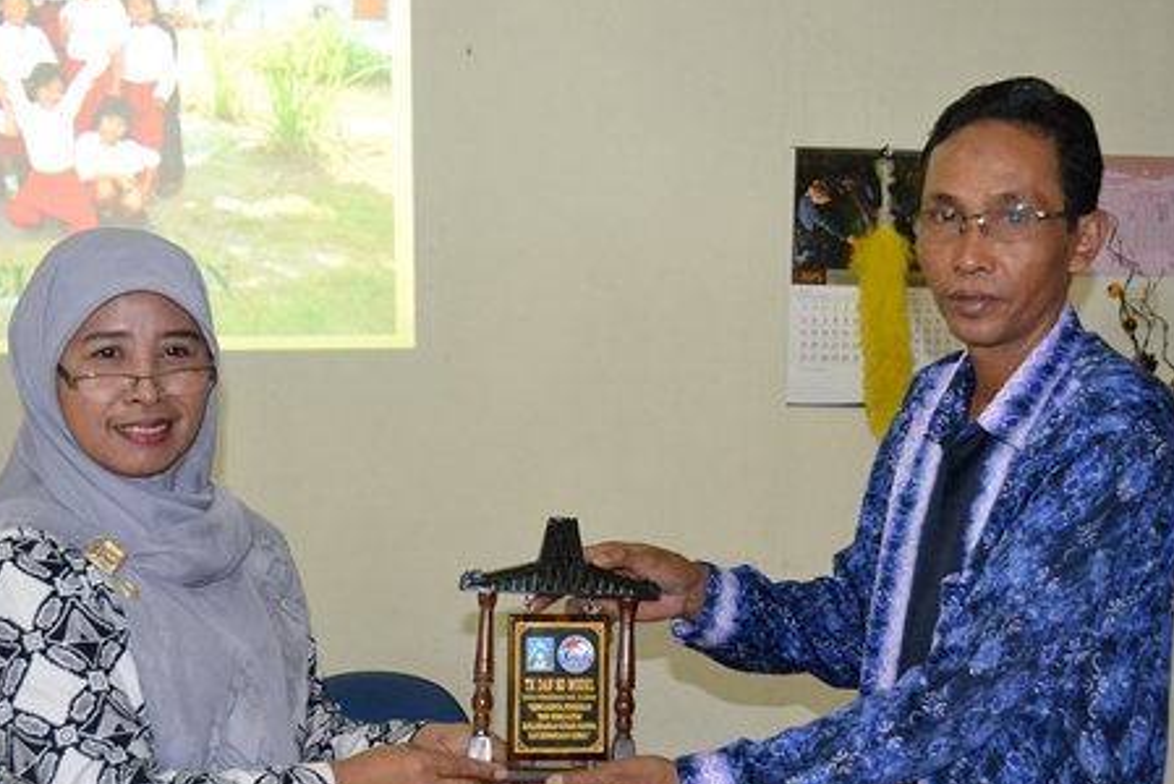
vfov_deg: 28.6
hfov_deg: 41.9
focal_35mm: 47
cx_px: 560
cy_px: 503
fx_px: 1534
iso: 2800
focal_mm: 22
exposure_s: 1/60
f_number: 4
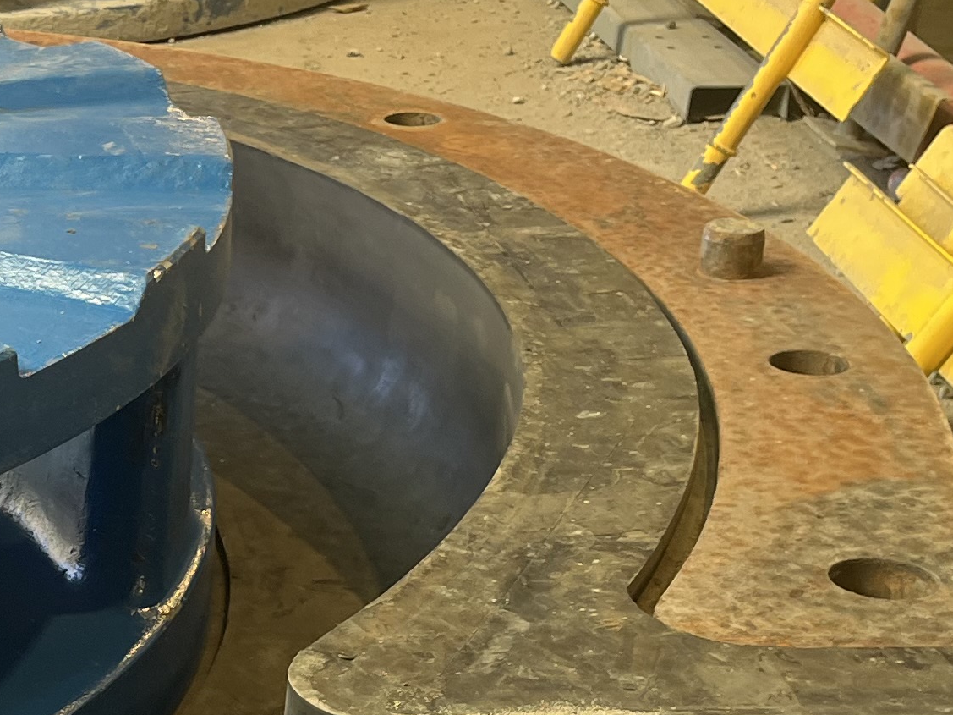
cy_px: 653
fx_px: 2560
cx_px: -243
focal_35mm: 93
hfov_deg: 19.6
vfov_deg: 15.7
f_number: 1.6
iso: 64
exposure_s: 1/100
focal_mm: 5.1
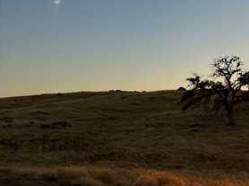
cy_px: 46
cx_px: 279
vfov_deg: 26.2
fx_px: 395
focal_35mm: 55
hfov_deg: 30.8
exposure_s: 1/2469
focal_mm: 6.86
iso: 80
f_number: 1.78
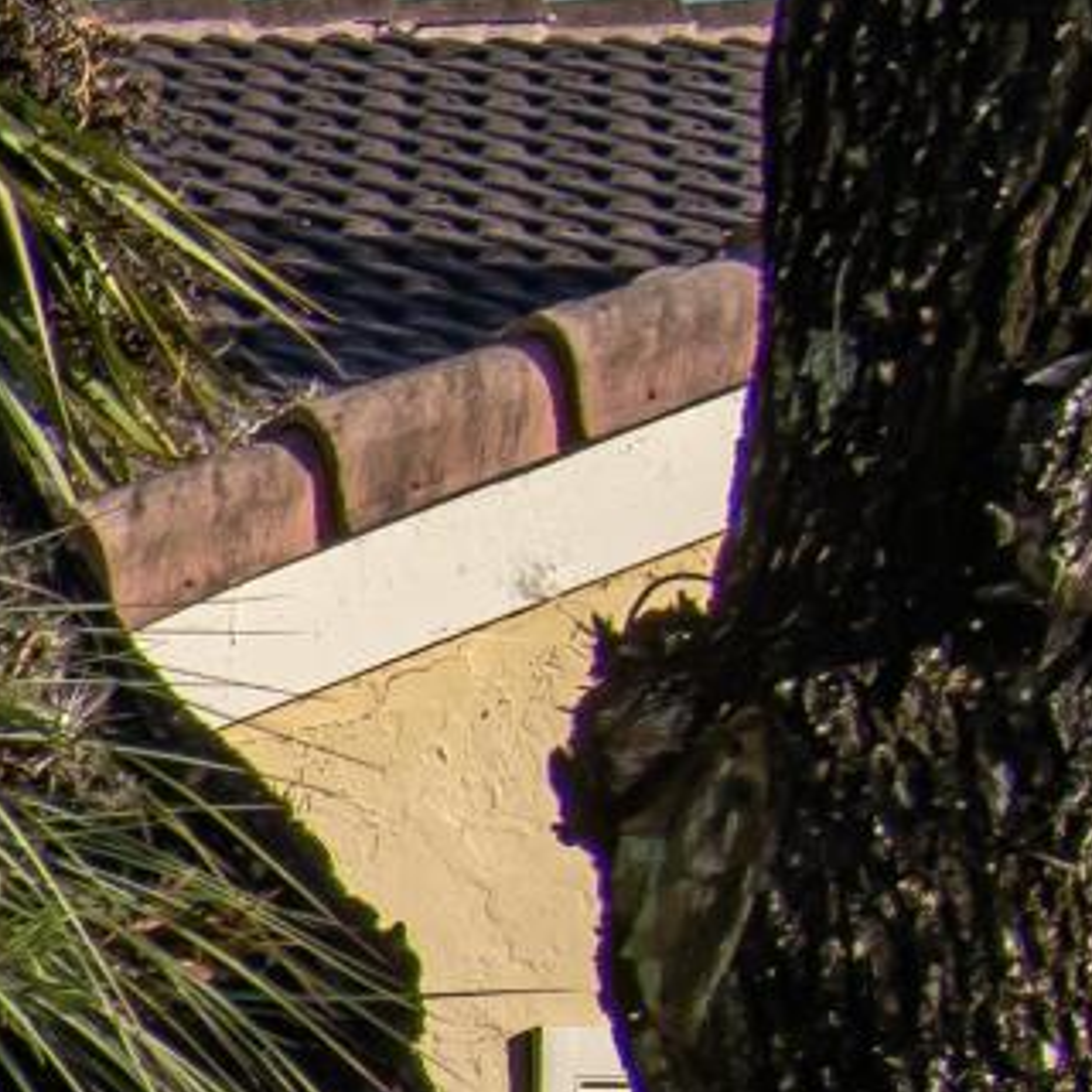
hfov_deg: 6.2
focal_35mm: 239
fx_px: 8530
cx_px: -3061
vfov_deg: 7.2
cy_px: 1790
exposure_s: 1/320
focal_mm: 20
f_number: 9
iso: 200
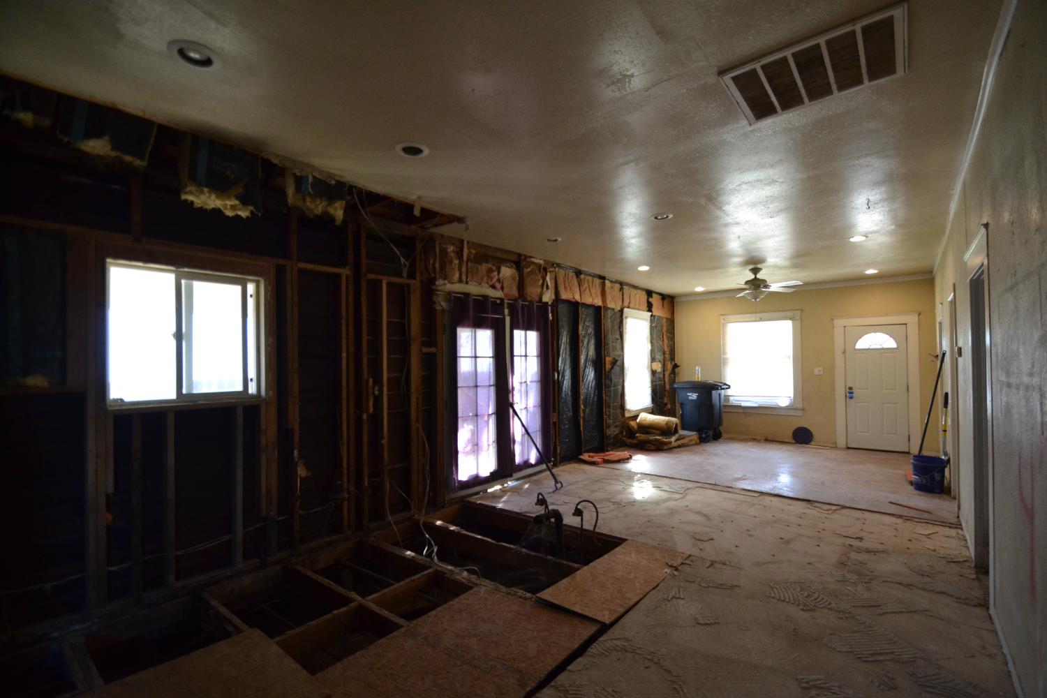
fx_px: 436
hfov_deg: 100.4
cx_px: 524
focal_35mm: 15
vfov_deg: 77.3
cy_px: 349
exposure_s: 1/60
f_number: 3.5
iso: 1250
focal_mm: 10
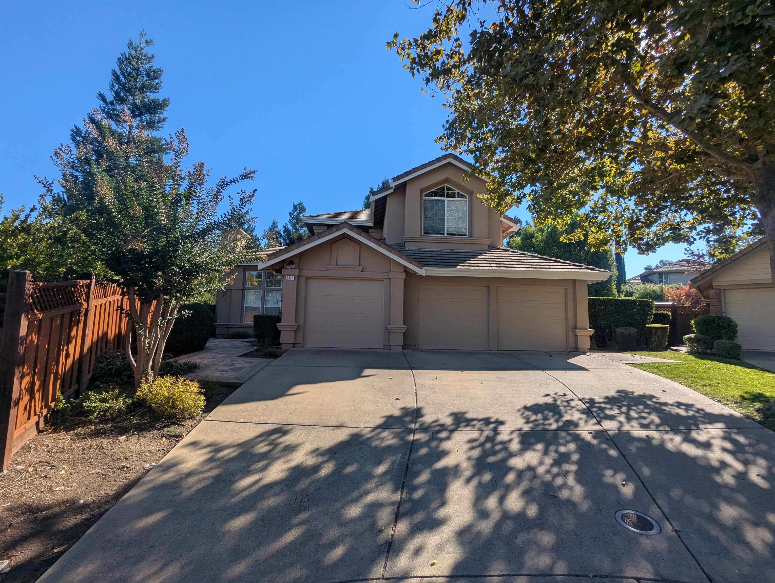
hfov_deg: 94.4
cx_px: 388
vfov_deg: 78.2
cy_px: 292
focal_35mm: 16
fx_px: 359
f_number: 2.2
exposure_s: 1/1550
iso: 51
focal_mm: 2.35
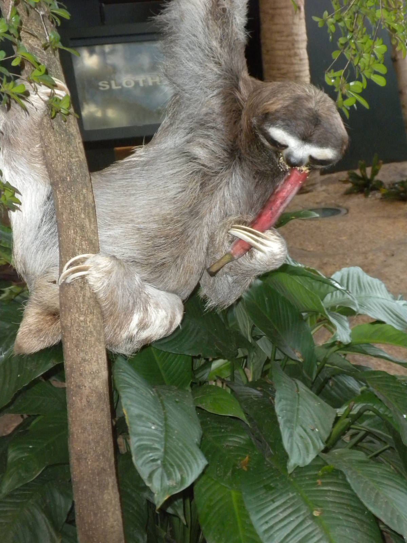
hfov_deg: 24.4
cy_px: 272
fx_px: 941
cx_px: 204
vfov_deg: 32.2
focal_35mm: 60
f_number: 4.7
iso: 400
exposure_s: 1/30
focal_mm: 10.7
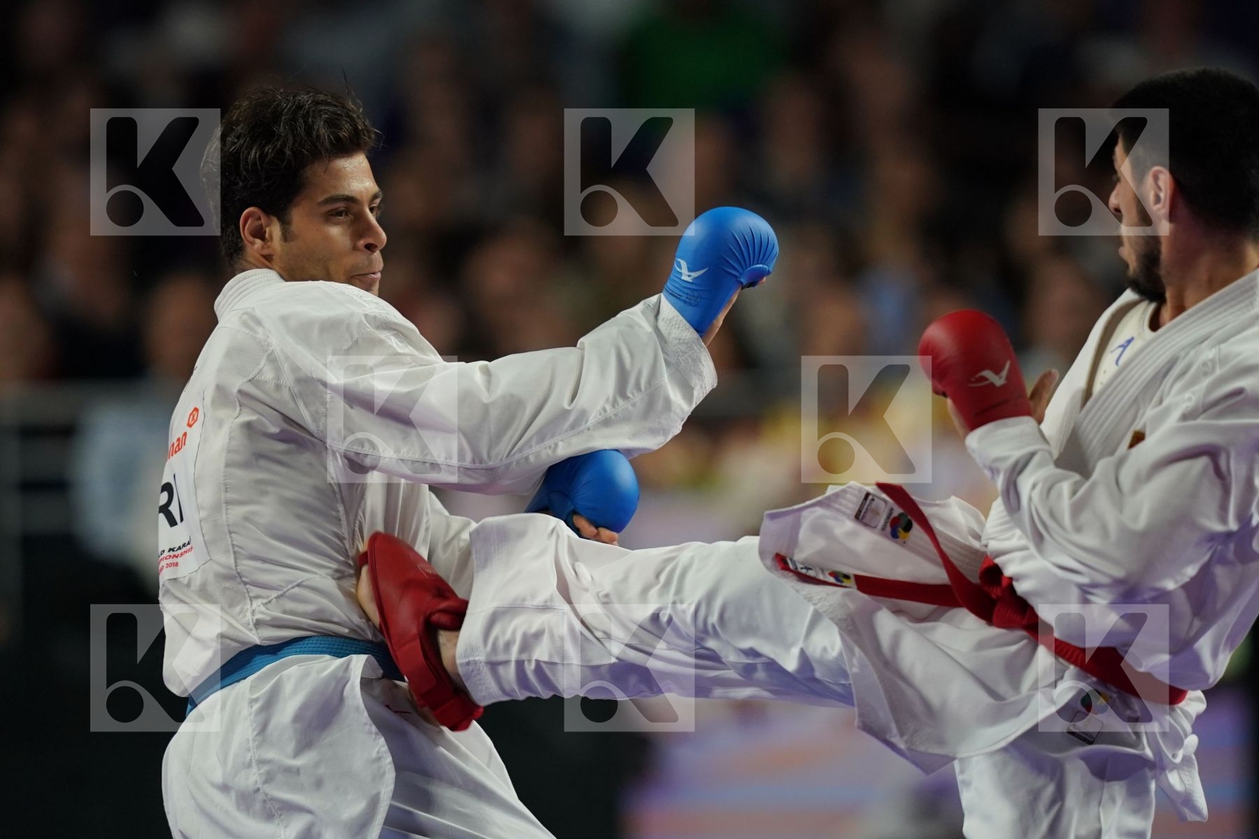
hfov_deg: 3.4
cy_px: 420
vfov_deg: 2.3
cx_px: 630
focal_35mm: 600
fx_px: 20982
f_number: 2.8
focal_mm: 400
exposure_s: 1/1000
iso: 1600
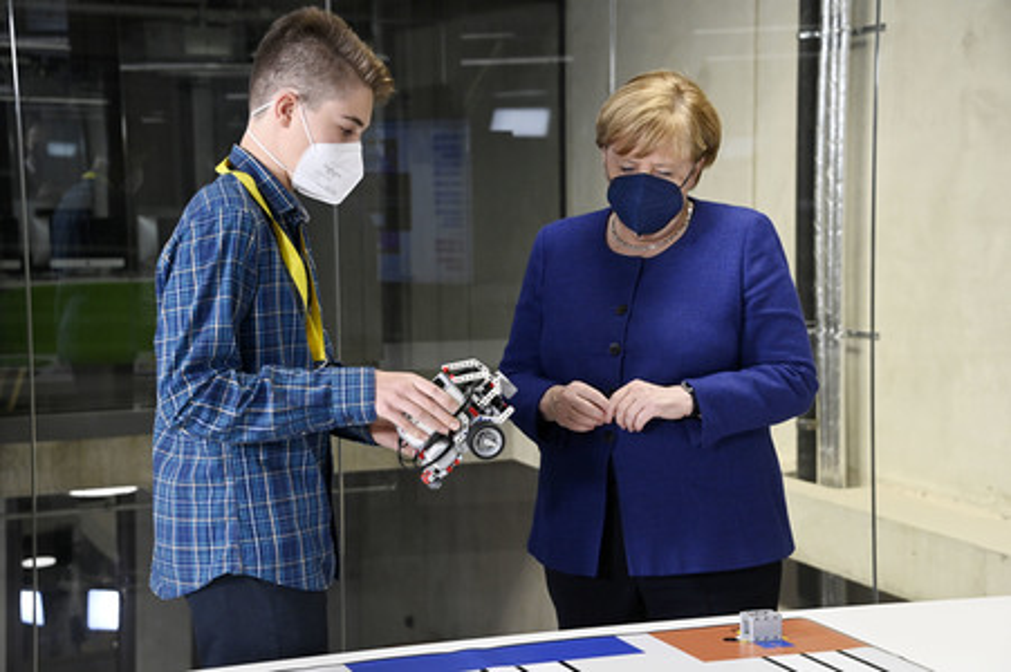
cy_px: 336
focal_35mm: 70
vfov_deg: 19.4
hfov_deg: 28.9
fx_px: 1964
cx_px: 506
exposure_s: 1/400
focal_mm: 70
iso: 4000
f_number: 6.3
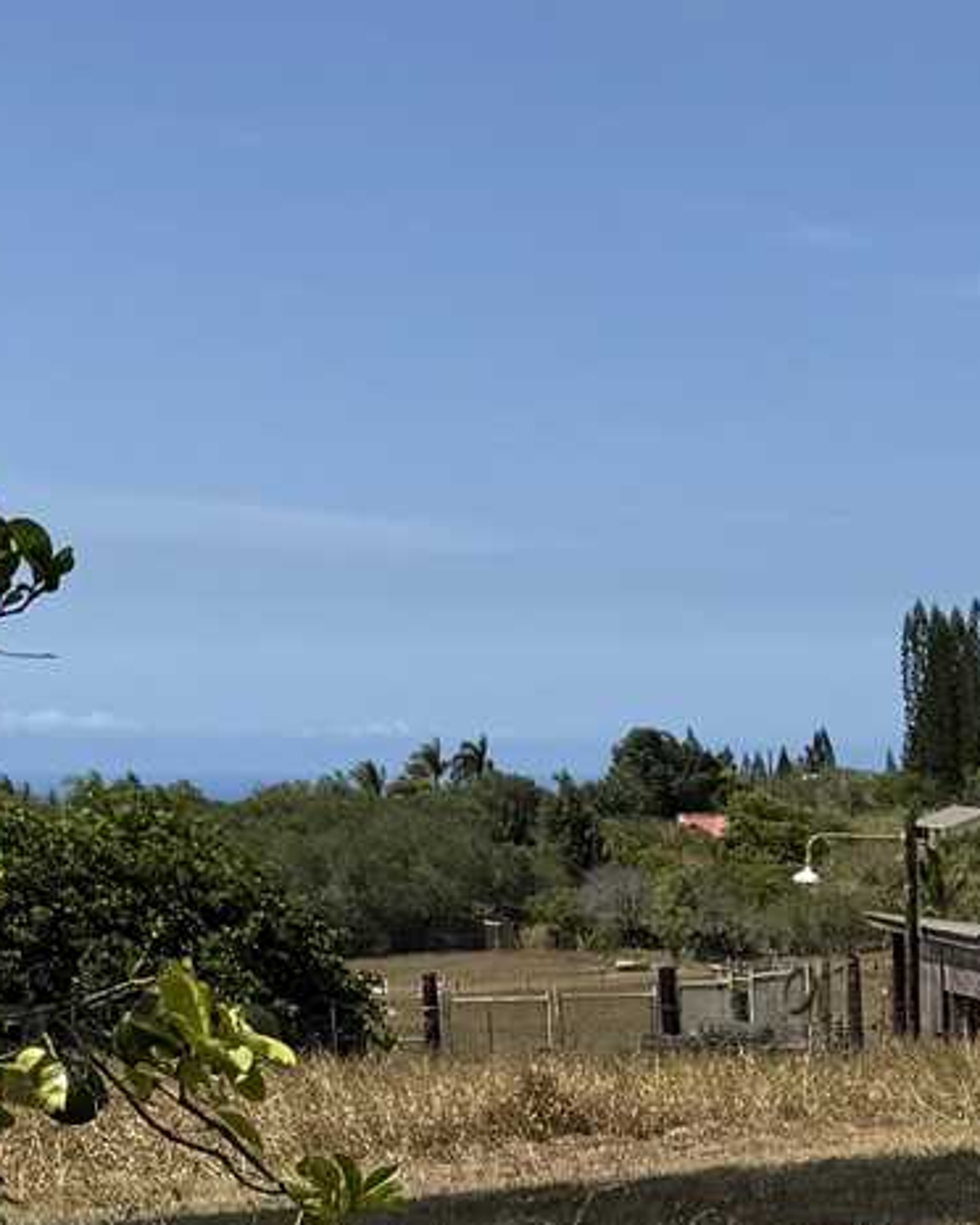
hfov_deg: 12.8
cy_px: 1581
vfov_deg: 15.8
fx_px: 4206
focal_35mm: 116
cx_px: 1315
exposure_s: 1/5714
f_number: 1.78
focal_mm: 6.76
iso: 80
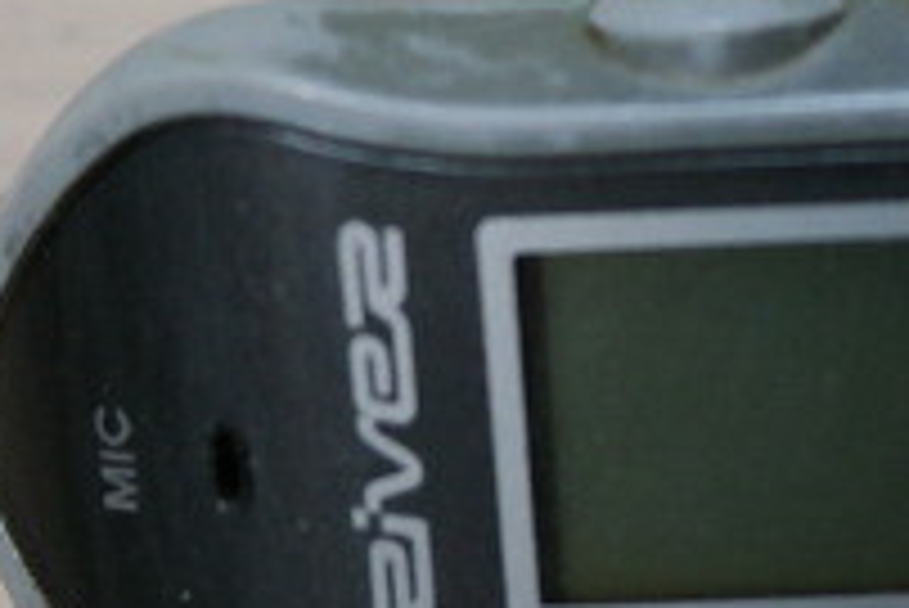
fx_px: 3714
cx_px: 1026
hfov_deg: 13.6
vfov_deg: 9.3
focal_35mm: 147
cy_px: 473
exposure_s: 1/50
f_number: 4
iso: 800
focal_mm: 28
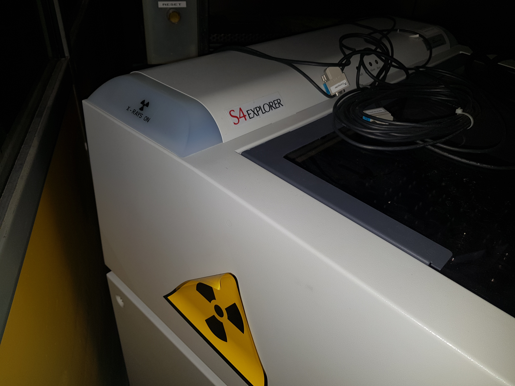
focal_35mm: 26
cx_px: 258
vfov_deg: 53.1
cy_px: 193
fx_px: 387
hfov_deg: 67.3
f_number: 1.7
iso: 40
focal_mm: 4.3
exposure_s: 1/52
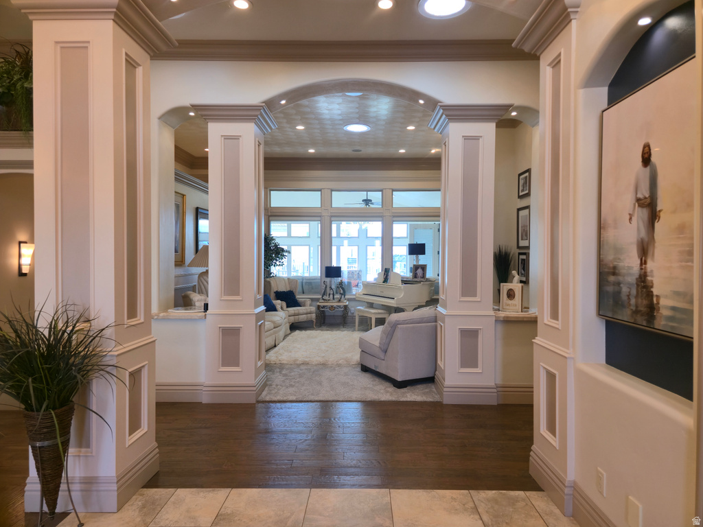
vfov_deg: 58.9
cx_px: 352
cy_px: 264
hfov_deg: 73.9
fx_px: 467
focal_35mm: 23
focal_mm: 6.3
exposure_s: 1/60
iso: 25
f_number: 1.7
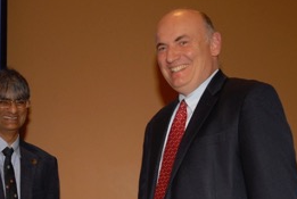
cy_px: 146
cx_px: 85
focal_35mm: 96
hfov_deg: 21.1
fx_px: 793
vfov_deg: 14.3
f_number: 7.1
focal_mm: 38
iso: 800
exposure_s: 1/60
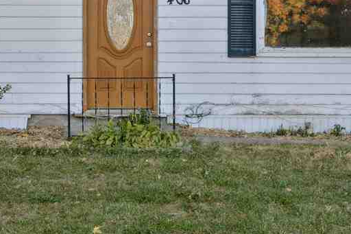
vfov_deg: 18.1
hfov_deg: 26.9
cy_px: 67
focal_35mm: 75
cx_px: 138
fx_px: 731
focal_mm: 30
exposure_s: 1/200
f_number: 10
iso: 640
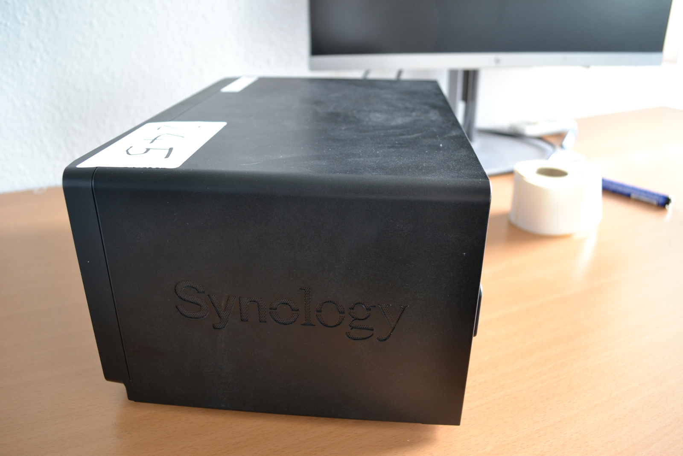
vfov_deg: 47.9
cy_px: 228
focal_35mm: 27
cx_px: 342
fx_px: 512
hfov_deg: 67.4
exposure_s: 1/15
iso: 450
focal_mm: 18
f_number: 3.5
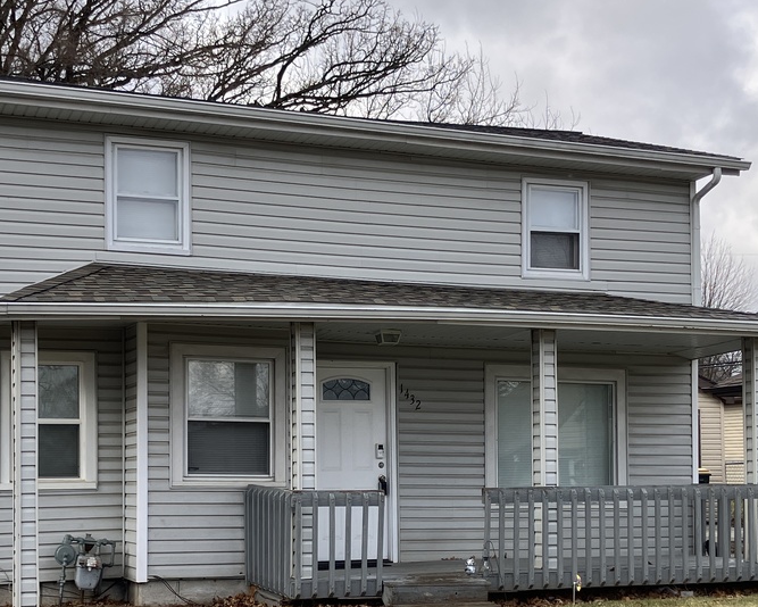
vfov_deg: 25.5
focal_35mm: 59
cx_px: 345
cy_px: 447
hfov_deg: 31.9
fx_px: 1324
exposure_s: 1/991
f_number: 1.8
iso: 32
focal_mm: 3.99
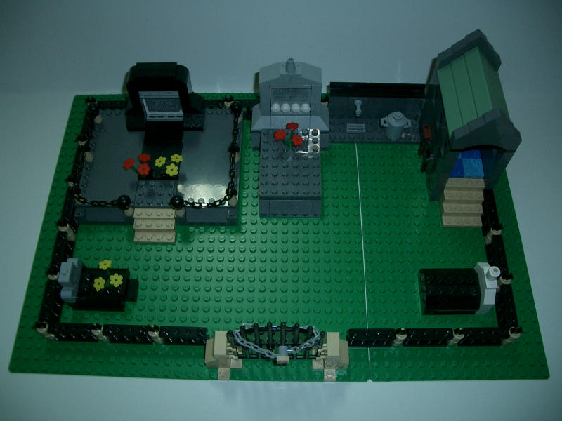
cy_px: 210
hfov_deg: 52.6
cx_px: 281
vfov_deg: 40.7
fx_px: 568
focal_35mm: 35
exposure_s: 1/40
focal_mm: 5.8
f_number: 2.6
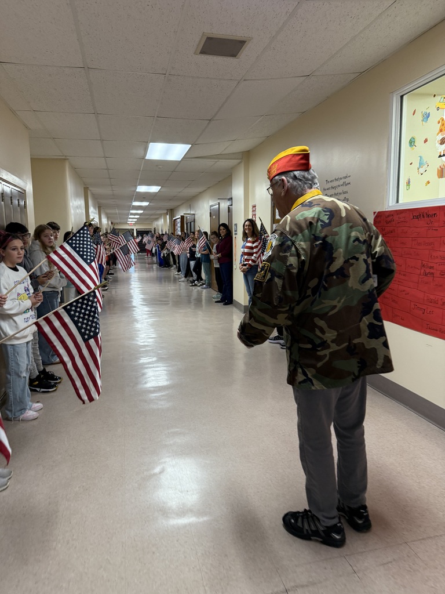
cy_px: 297
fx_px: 411
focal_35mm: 24
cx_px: 222
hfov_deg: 56.8
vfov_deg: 71.6
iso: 200
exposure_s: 1/60
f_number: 1.78
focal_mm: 6.76
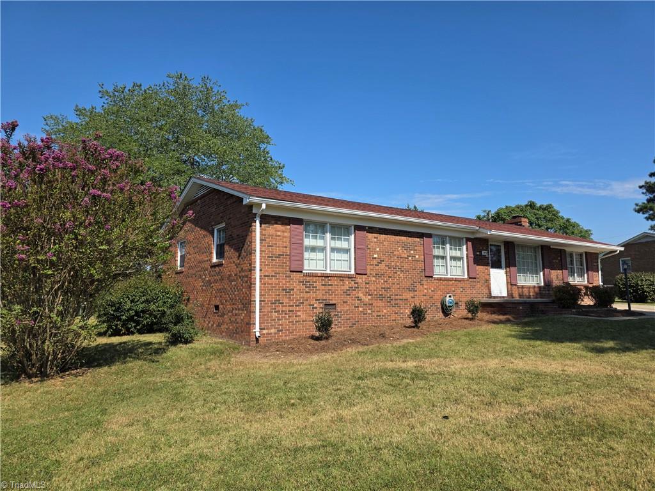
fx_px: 435
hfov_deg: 73.9
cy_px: 246
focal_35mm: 23
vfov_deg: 58.9
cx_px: 328
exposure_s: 1/5958
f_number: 1.7
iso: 80
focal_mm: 6.3
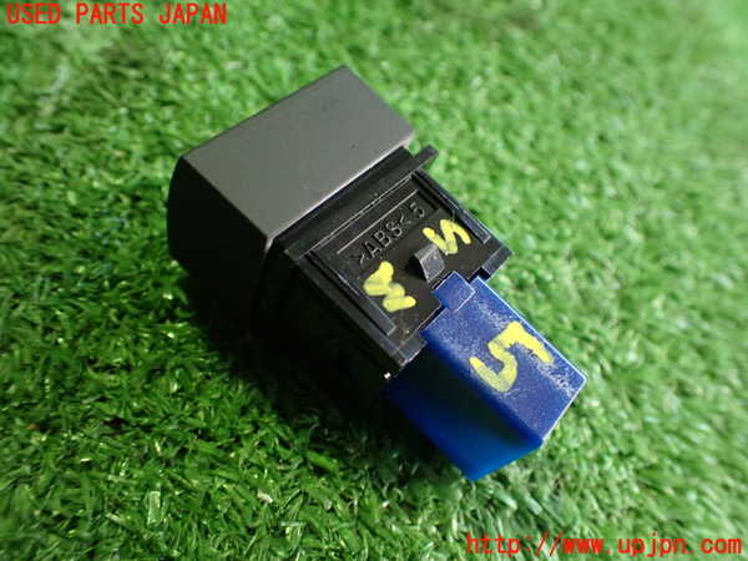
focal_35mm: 30
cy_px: 280
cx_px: 374
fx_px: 648
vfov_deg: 46.8
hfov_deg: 60.0
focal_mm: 5.4
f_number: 2.3
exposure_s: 1/80
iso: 800
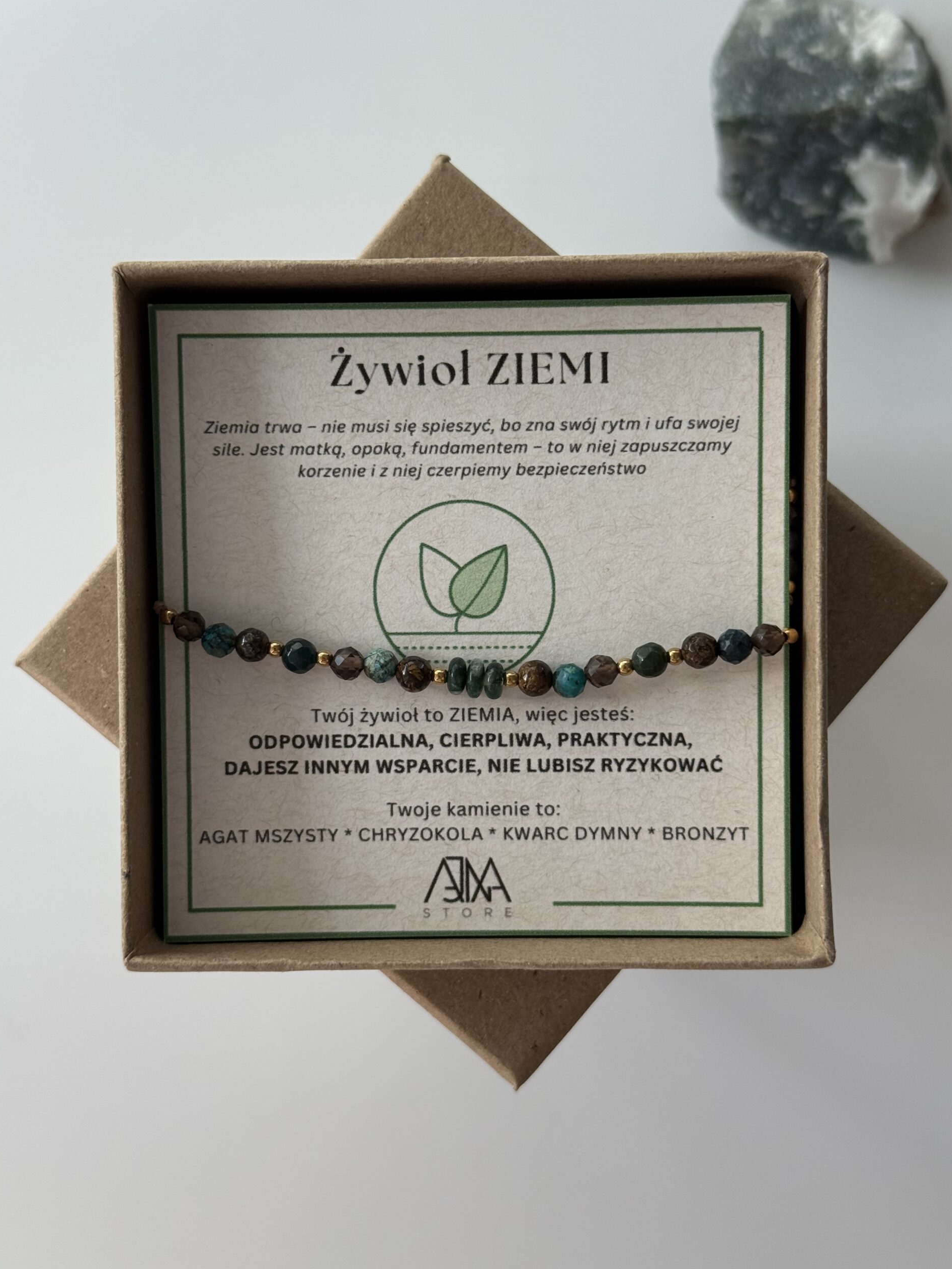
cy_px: 629
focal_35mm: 49
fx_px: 1797
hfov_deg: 29.7
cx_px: 480
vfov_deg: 38.9
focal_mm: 6.76
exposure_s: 1/113
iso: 100
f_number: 1.78
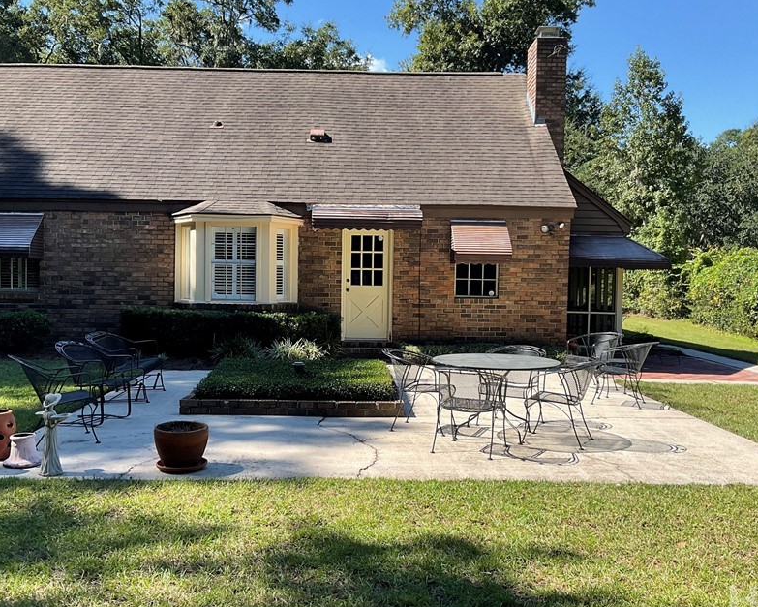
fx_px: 830
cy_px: 307
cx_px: 367
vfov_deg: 40.2
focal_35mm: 37
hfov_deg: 49.1
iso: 16
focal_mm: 3
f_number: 1.8
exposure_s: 1/683
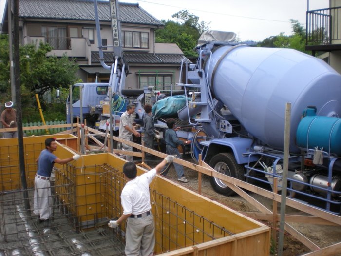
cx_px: 170
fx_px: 374
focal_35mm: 38
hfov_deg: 49.0
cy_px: 128
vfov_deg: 37.7
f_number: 3.1
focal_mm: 6.3
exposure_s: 1/60
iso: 65
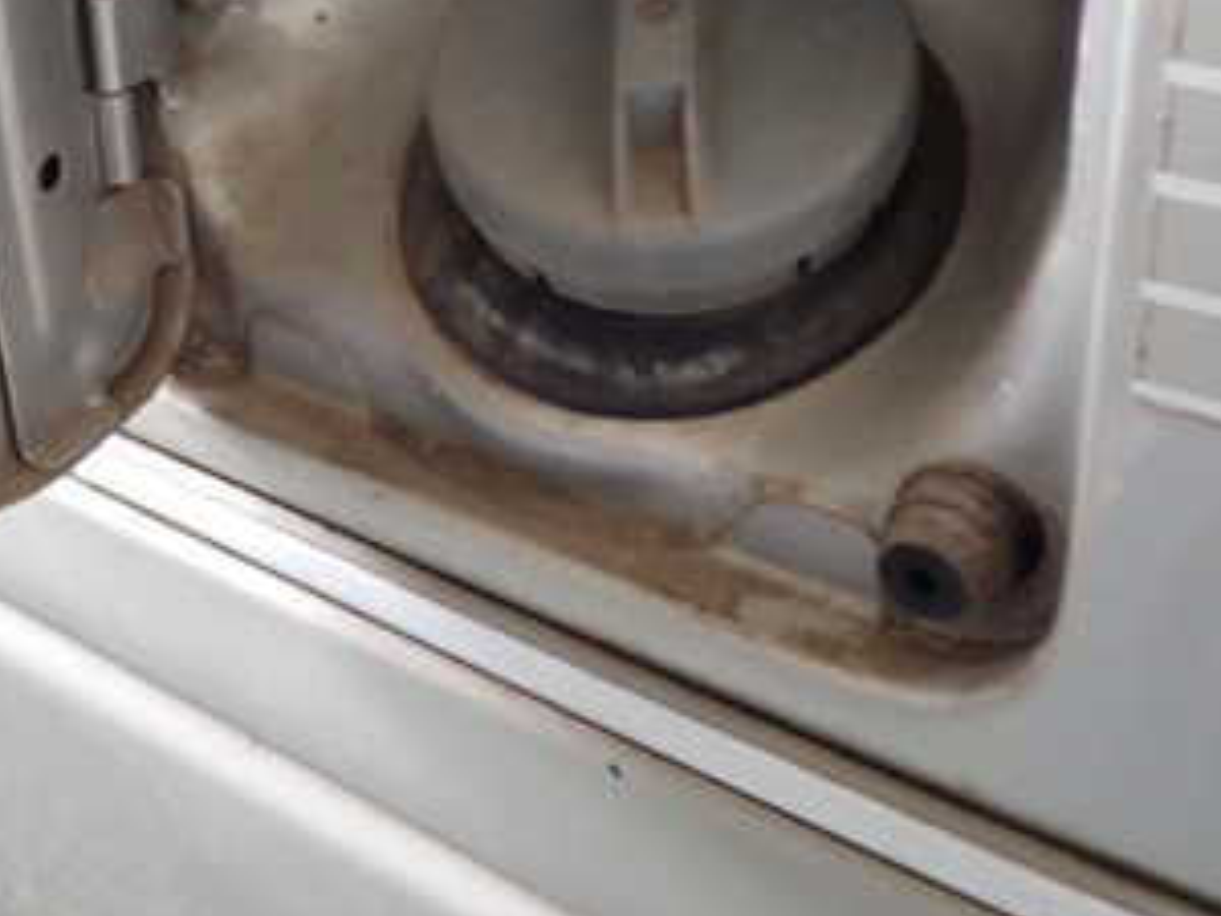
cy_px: 183
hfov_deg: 30.8
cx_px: 130
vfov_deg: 24.0
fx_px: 2116
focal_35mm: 60
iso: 200
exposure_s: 1/30
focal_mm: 5.4
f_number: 2.3
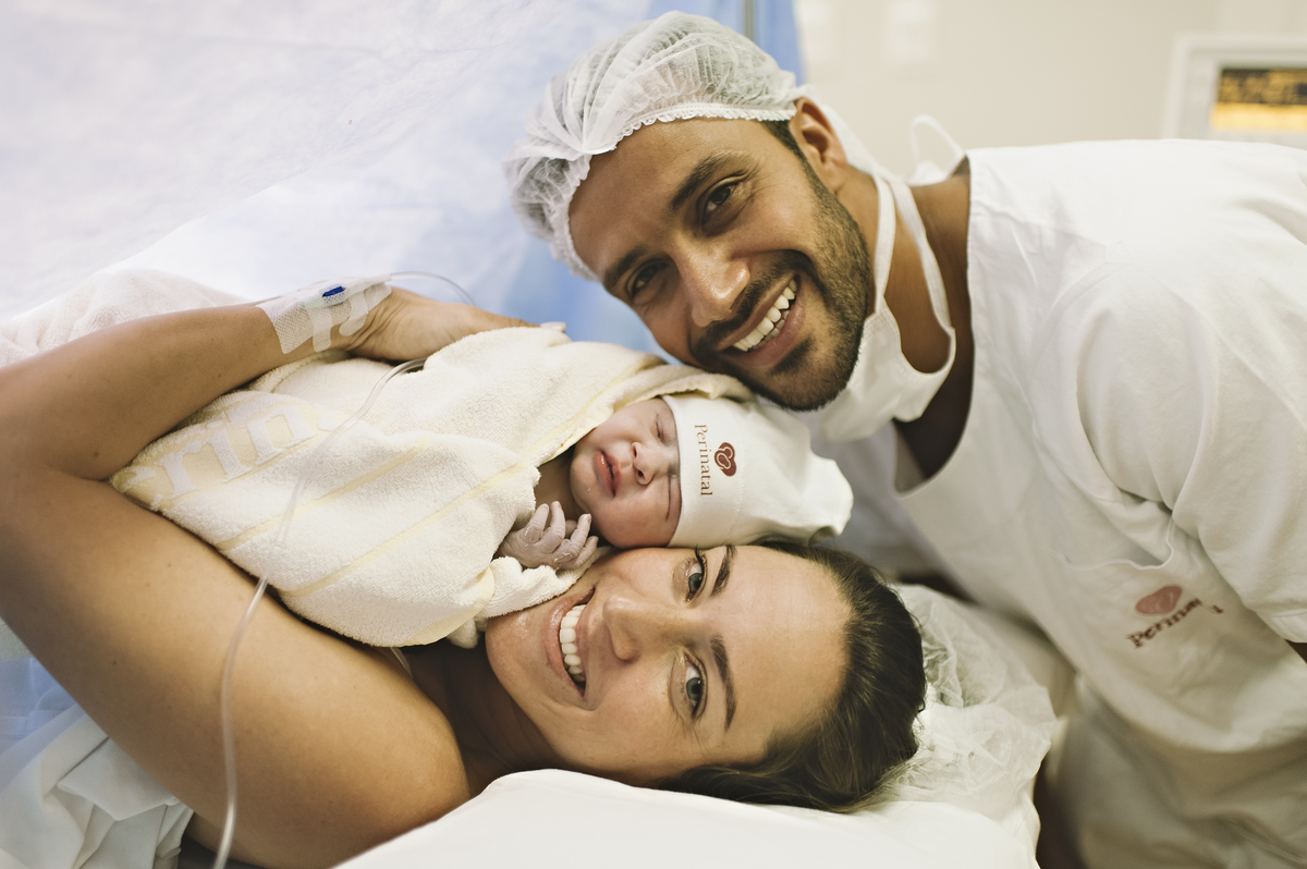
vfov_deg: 37.8
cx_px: 654
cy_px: 434
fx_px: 1270
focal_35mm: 35
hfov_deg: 54.5
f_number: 1.4
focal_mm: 35
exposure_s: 1/100
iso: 800
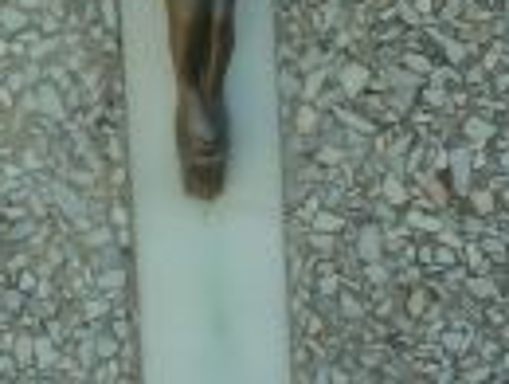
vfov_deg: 4.2
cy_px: 200
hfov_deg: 5.5
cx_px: 1081
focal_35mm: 354
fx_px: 5215
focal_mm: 11.9
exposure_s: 1/125
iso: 125
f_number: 4.1
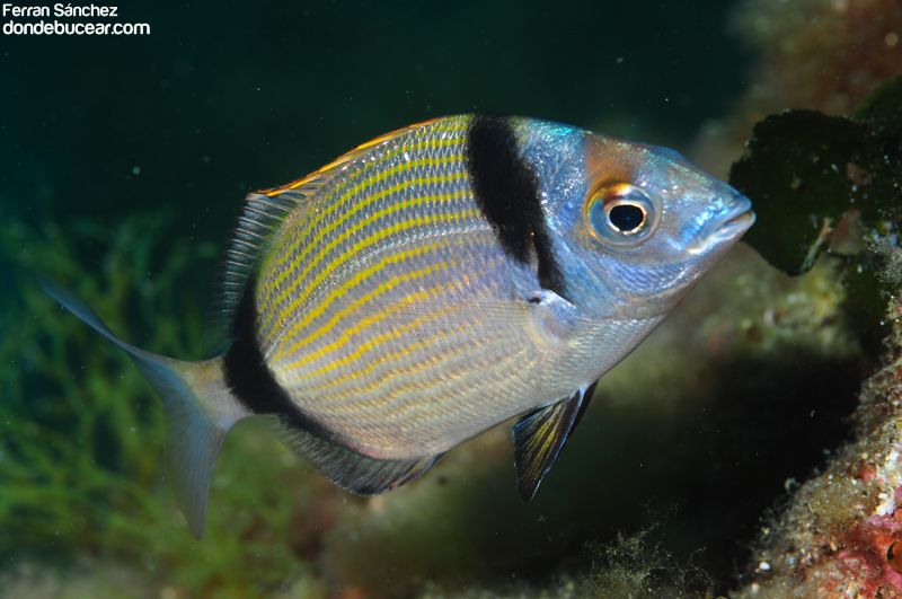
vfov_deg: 8.7
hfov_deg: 13.1
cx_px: 451
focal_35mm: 158
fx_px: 3941
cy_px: 300
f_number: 11
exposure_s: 1/80
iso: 200
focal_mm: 105
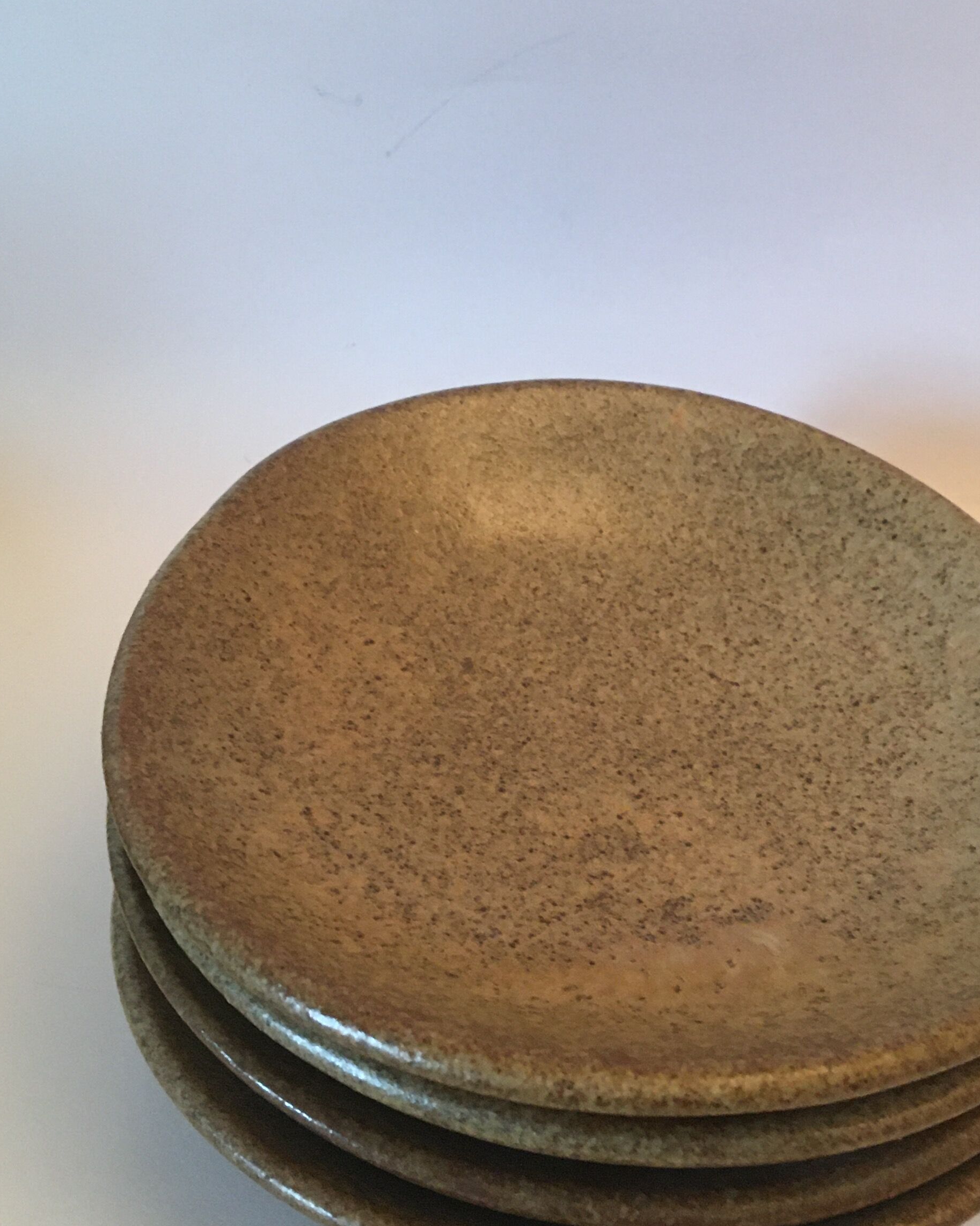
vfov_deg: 37.2
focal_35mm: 50
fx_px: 1813
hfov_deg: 30.1
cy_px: 478
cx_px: 618
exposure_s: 1/33
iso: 200
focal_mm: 4.15
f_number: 2.2
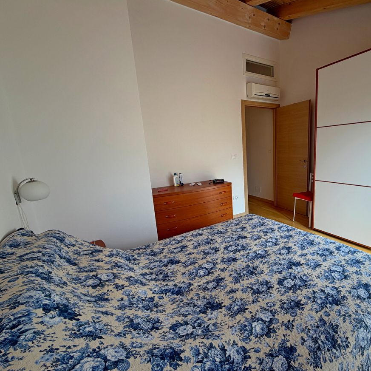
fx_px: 206
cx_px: 242
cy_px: 188
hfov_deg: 81.6
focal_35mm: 17
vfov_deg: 84.0
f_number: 2.2
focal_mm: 2.22
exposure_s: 1/100
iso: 32
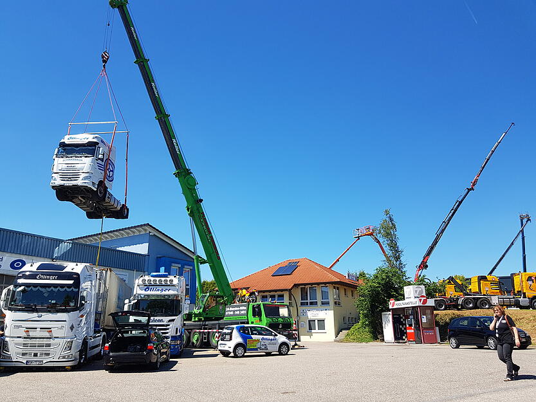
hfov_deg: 67.3
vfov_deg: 53.1
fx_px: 403
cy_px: 201
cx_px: 268
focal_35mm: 26
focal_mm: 4.2
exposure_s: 1/1728
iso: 50
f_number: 1.7
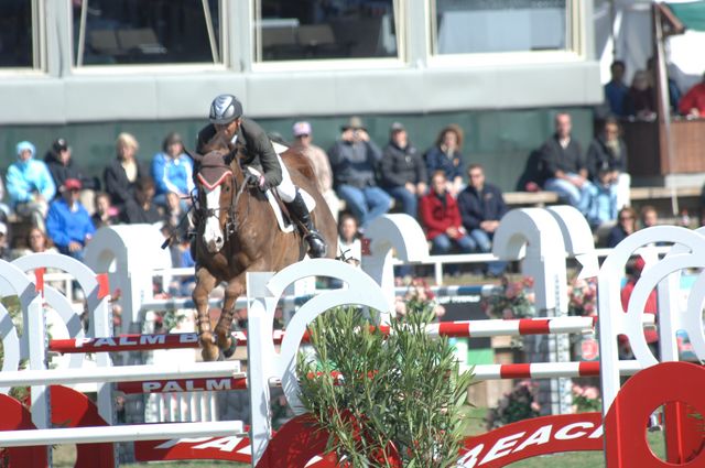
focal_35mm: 600
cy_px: 234
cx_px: 352
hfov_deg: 3.4
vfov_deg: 2.3
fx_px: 11735
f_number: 5.6
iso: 200
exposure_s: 1/500
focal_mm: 400
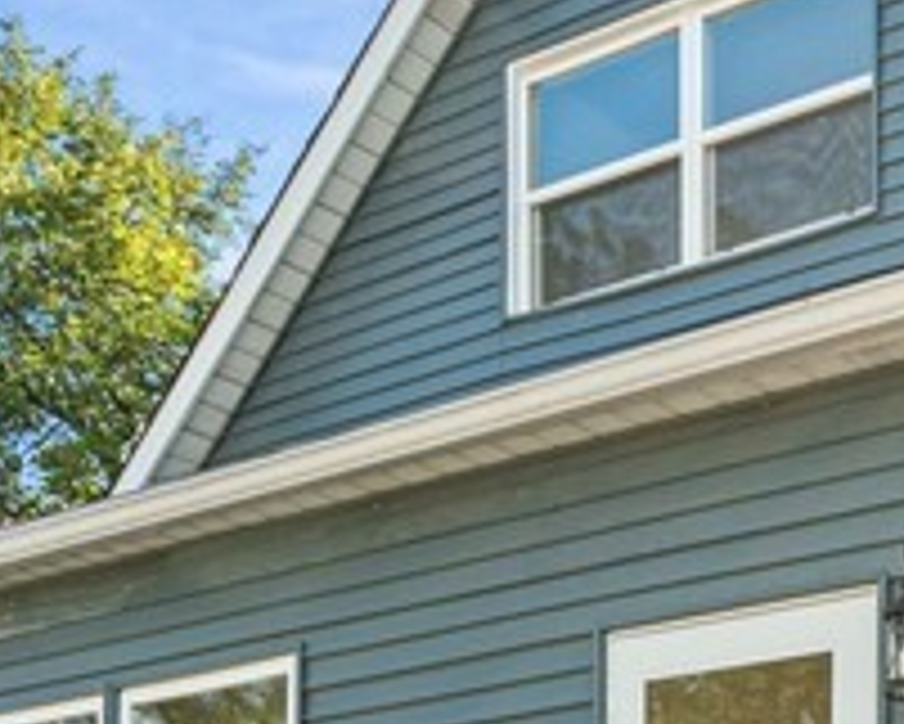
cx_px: 958
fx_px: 1686
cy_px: 962
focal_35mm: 63
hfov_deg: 27.8
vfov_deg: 21.7
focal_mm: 10
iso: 250
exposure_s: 1/400
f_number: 7.1
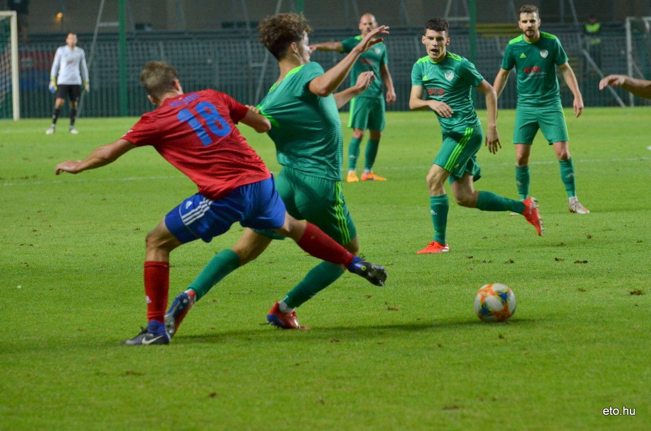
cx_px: 326
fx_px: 4602
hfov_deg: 8.1
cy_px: 216
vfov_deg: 5.4
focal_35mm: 255
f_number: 5
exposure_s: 1/400
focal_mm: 170
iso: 1600
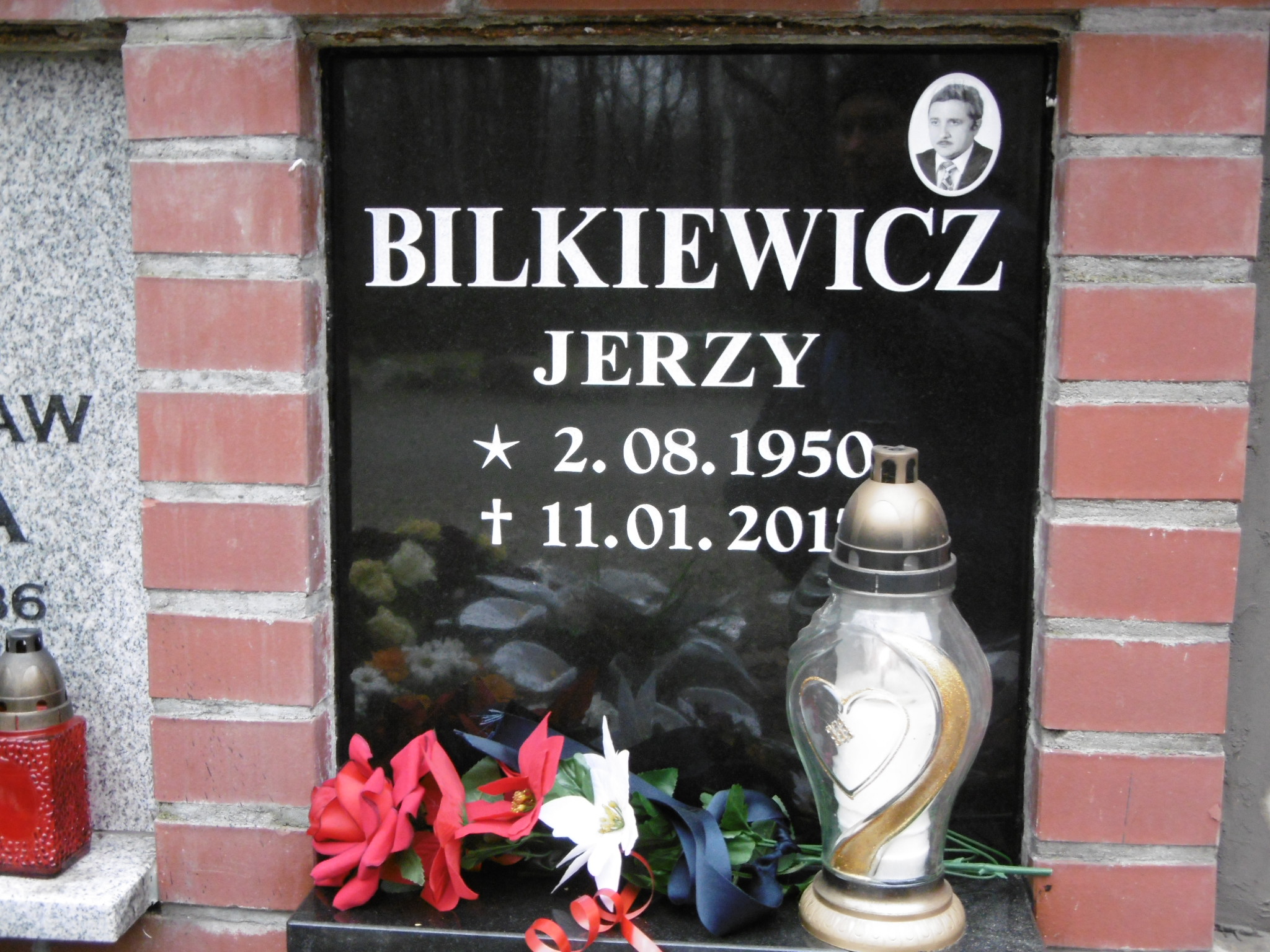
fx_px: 1578
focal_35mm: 43
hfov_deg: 43.9
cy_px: 476
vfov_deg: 33.6
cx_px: 635
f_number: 3.8
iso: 400
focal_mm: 7.7
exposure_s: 1/60
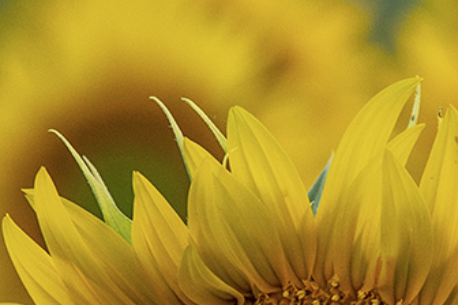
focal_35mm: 643
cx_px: 316
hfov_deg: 3.2
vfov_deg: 2.1
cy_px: 226
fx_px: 8180
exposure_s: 1/125
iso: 320
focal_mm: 80
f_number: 4
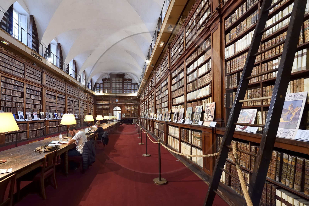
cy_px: 103
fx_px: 120
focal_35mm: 14
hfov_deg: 104.3
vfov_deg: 81.2
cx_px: 154
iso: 1600
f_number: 6.3
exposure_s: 1/13
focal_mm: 14
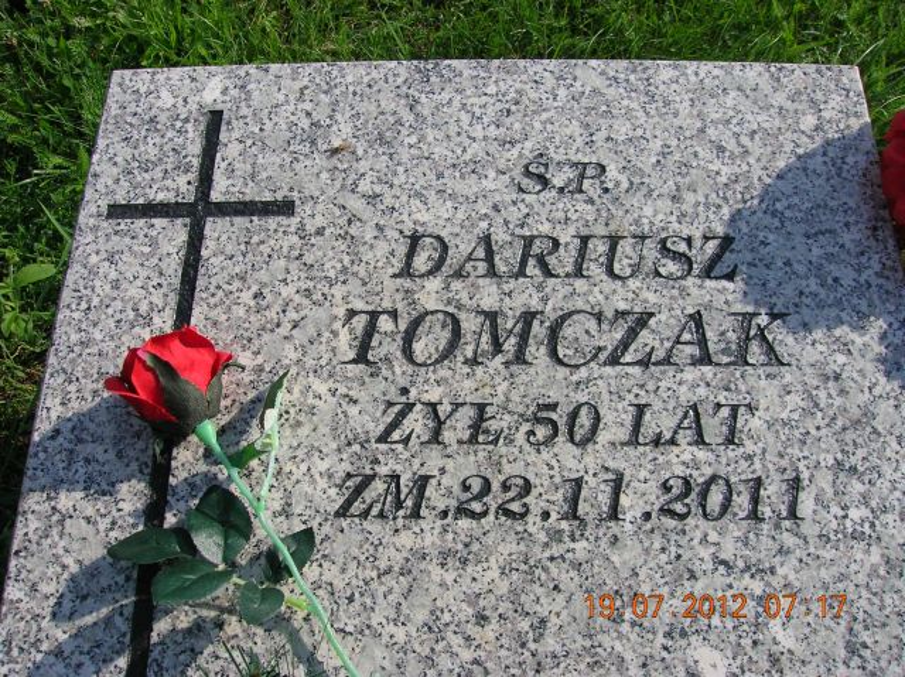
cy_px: 338
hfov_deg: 54.0
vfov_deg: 41.7
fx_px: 888
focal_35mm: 34
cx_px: 452
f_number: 4.9
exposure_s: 1/430
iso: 50
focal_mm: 5.7
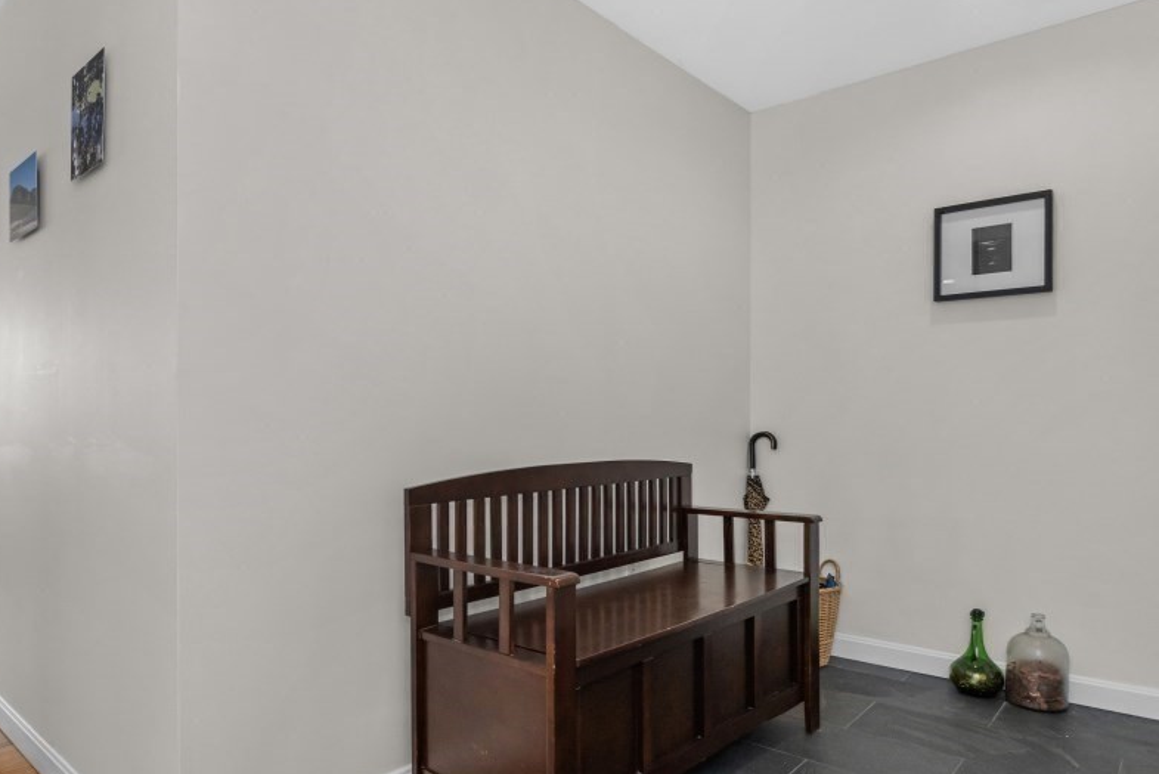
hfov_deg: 76.5
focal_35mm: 22
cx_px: 403
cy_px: 408
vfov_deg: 57.2
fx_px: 709
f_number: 5.6
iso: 250
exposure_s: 1/80
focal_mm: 10
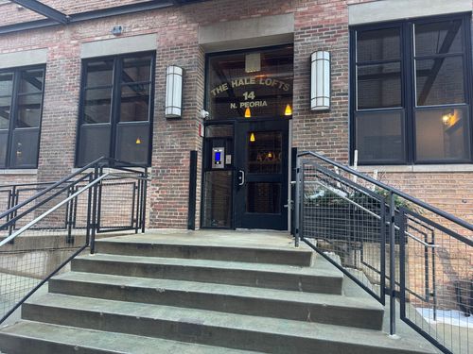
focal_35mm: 24
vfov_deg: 56.8
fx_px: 328
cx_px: 236
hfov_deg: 71.6
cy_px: 177
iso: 160
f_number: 1.78
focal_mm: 6.76
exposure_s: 1/121
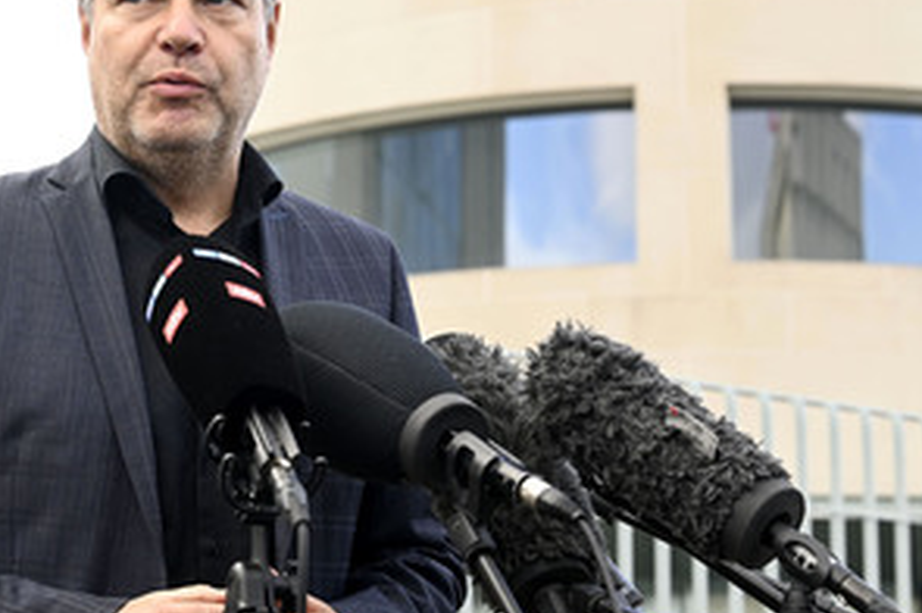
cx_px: 261
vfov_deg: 12.8
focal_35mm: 107
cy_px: 275
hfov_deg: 19.0
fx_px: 2737
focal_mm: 70
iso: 1250
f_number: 7.1
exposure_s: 1/500
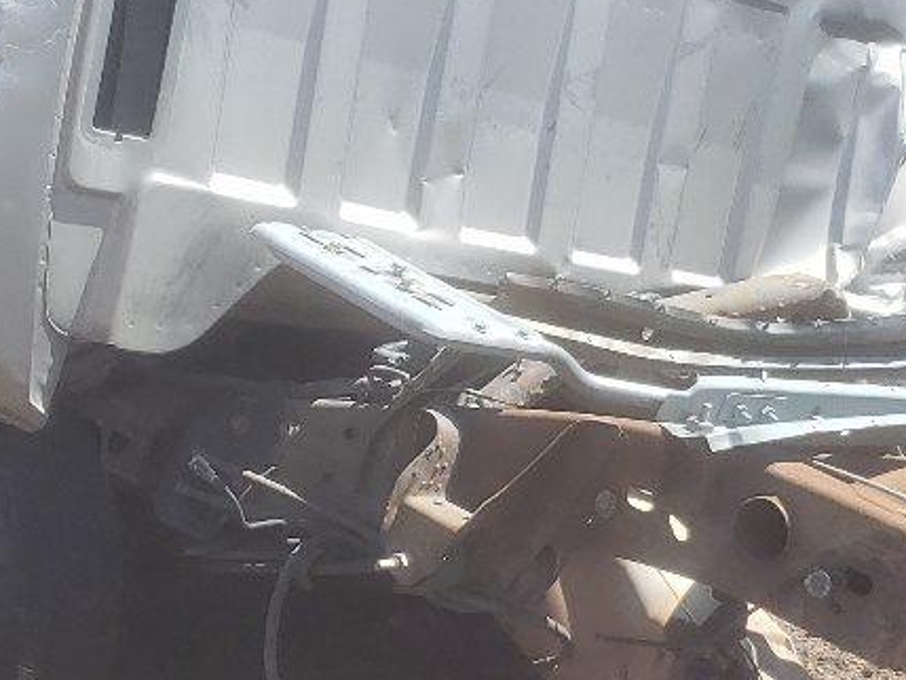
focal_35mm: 97
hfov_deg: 20.2
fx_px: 2539
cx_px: 494
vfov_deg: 15.2
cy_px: 429
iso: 50
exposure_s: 1/1250
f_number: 1.5
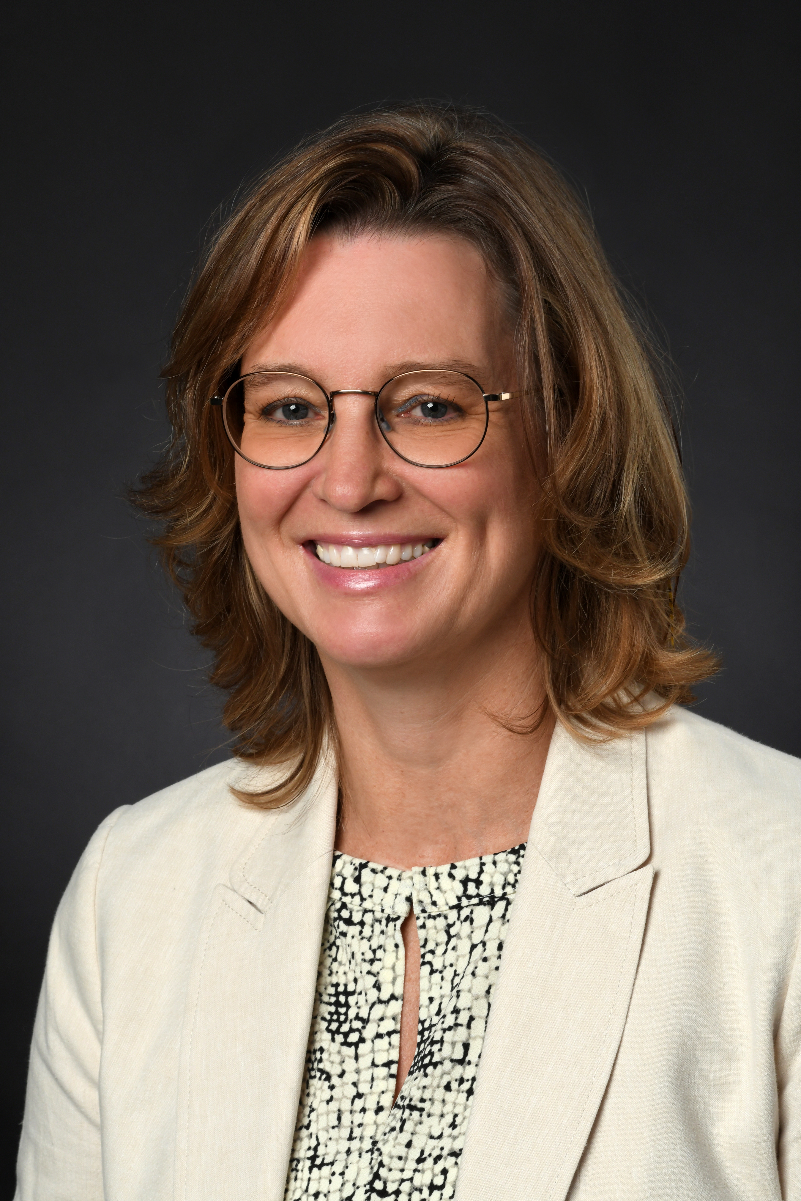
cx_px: 400
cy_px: 600
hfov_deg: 10.8
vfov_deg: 16.1
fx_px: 4238
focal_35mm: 127
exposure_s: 1/60
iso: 200
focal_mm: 85
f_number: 13
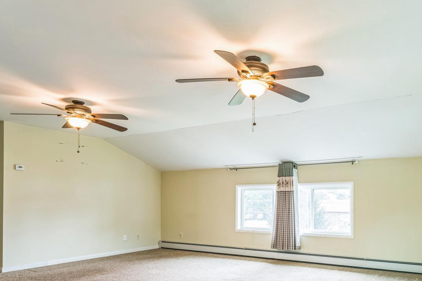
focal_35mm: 26
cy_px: 203
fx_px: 305
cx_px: 283
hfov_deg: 67.4
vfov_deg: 48.1
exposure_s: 1/6
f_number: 9
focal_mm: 14
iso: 400
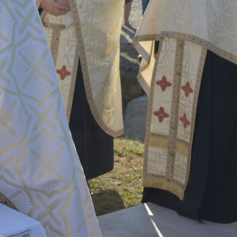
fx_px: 744
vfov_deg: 17.9
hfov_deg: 17.1
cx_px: -70
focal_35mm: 96
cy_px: 44
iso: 250
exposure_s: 1/640
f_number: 5.6
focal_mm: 26
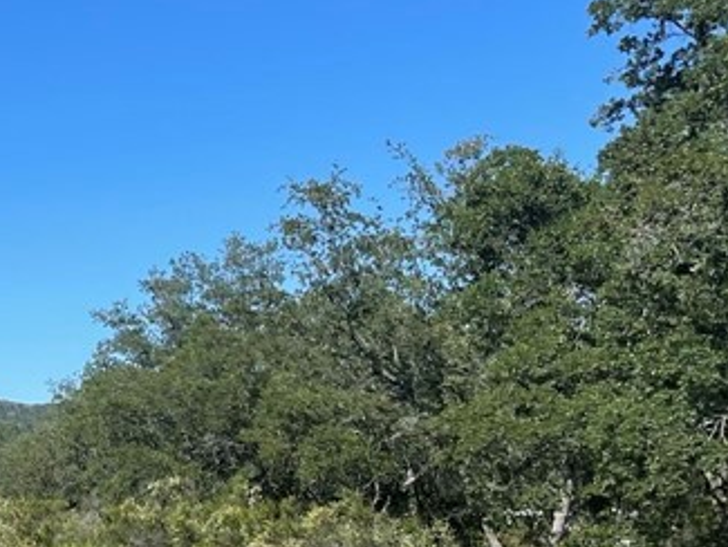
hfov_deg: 21.6
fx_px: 1725
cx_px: -204
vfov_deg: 17.7
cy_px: 513
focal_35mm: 82
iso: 32
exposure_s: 1/3003
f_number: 1.6
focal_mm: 5.1
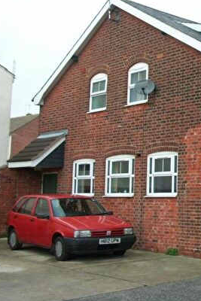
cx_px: 252
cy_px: 140
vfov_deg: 33.4
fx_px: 502
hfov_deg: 20.9
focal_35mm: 60
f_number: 5
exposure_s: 1/200
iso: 100
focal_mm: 8.71
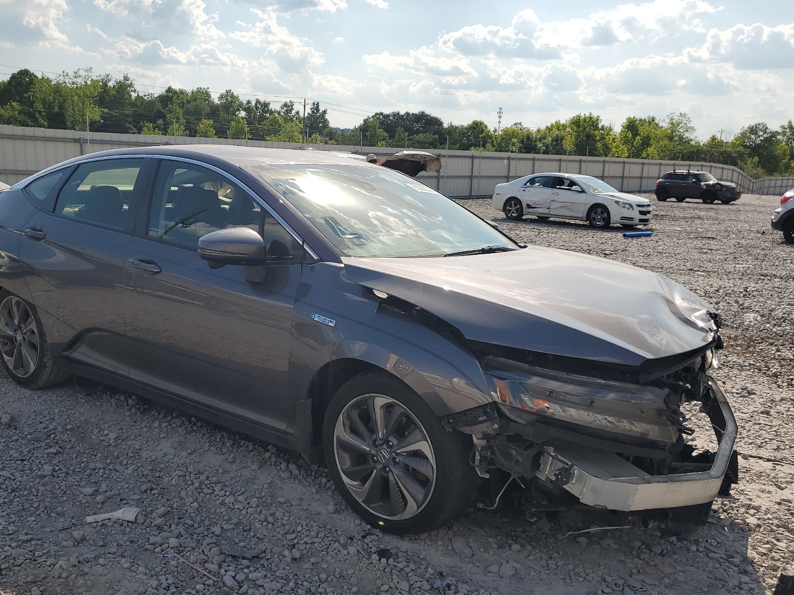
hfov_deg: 58.2
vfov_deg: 45.2
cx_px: 357
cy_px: 354
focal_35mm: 31
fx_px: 711
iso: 50
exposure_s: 1/5000
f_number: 1.5
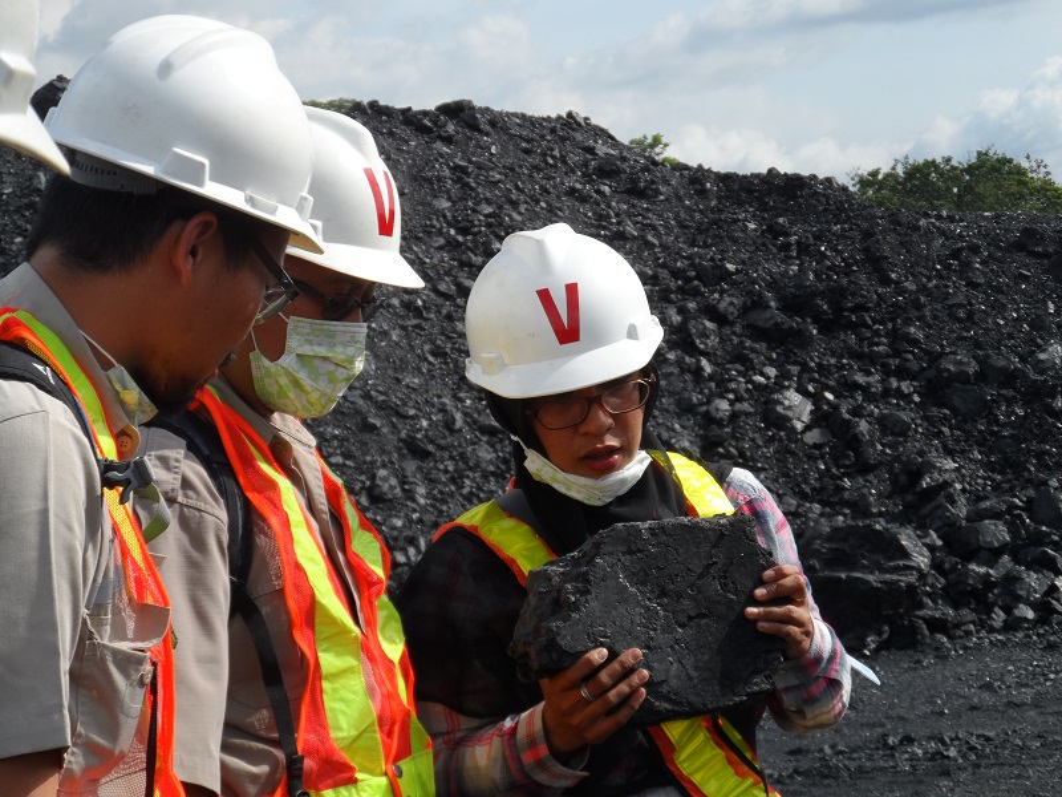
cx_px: 531
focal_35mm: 104
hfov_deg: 18.9
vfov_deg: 14.2
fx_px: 3191
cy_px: 398
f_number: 4.6
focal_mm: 17
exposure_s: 1/500
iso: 80
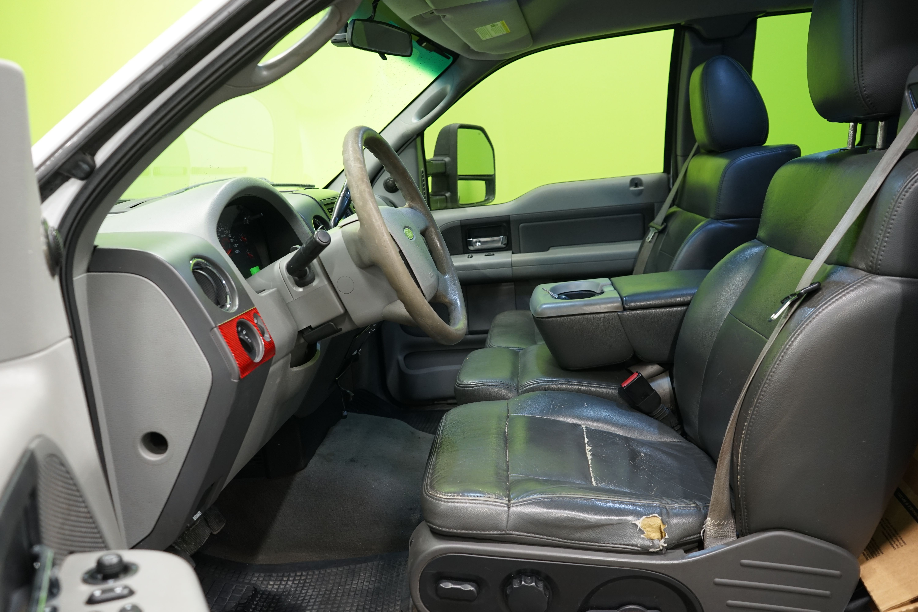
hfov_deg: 65.5
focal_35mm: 28
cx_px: 459
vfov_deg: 46.4
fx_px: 714
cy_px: 306
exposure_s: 1/13
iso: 800
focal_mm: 28
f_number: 5
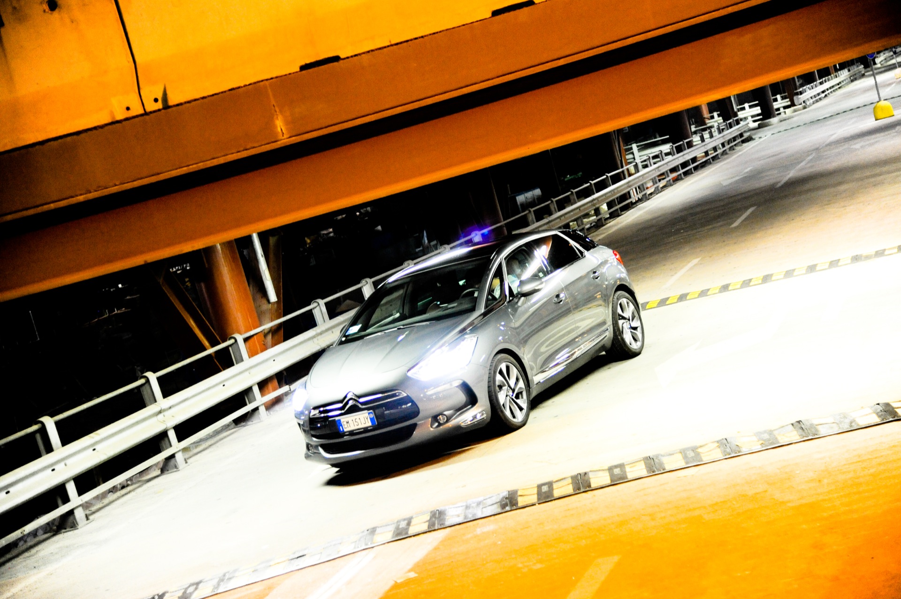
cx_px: 450
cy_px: 300
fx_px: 1651
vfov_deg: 20.6
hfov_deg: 30.5
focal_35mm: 66
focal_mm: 66
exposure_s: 1/25
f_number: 4
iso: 3200
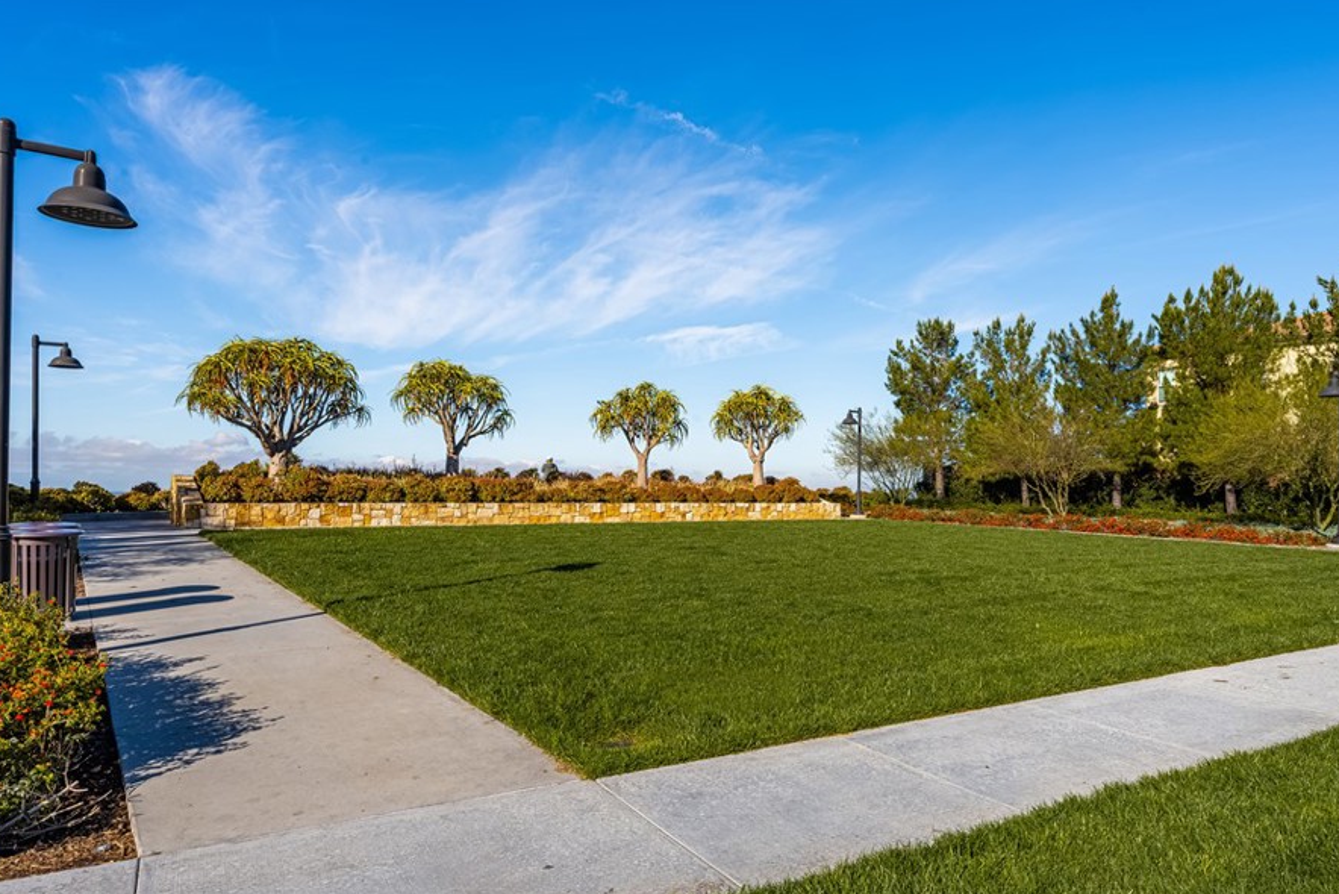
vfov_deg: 56.0
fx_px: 840
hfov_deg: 76.9
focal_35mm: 23
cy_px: 472
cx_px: 732
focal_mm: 19.5
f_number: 14
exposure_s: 1/100
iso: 100
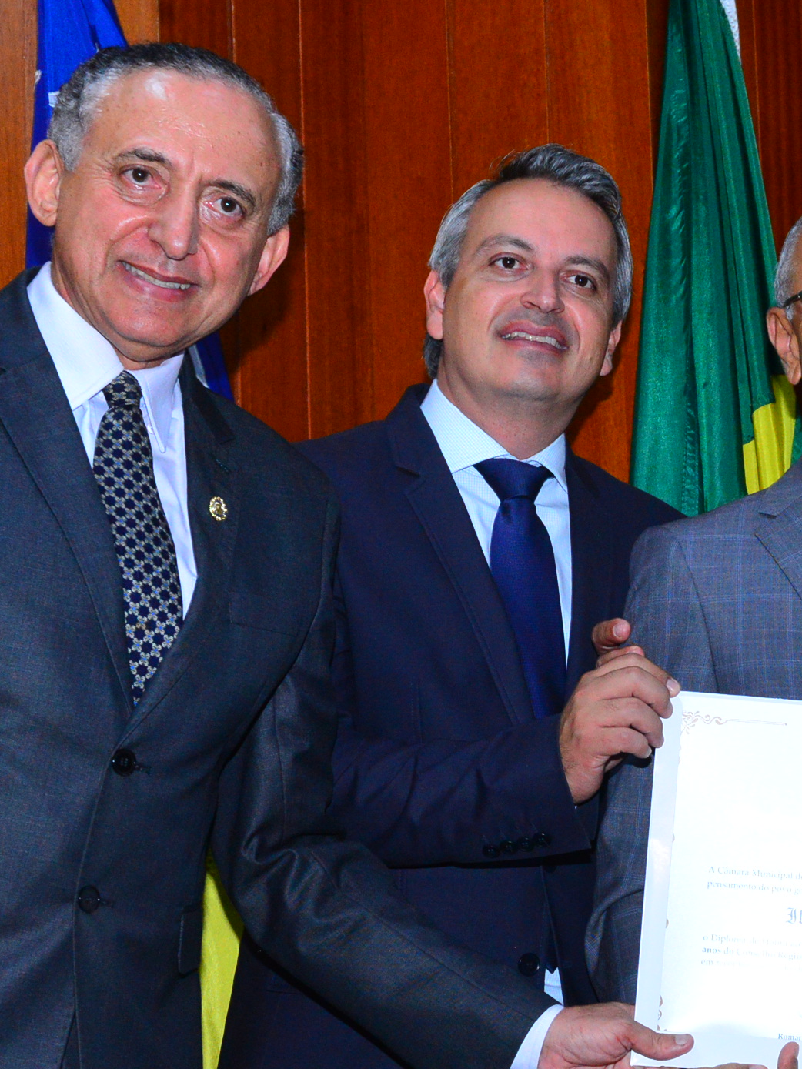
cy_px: 709
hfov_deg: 14.6
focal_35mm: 100
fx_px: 3089
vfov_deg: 19.6
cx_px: 714
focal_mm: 48
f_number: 6.3
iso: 3200
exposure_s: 1/125
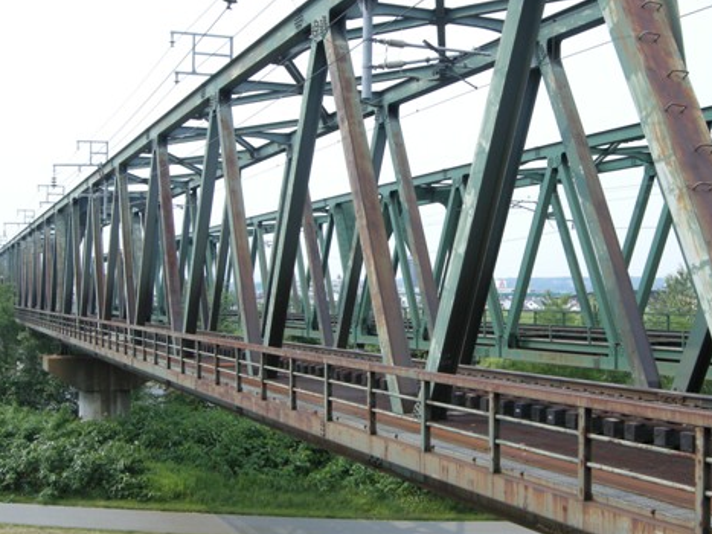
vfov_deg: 30.2
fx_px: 987
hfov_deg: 39.4
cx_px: 453
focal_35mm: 48
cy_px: 253
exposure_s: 1/207
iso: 64
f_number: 5.4
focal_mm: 7.5
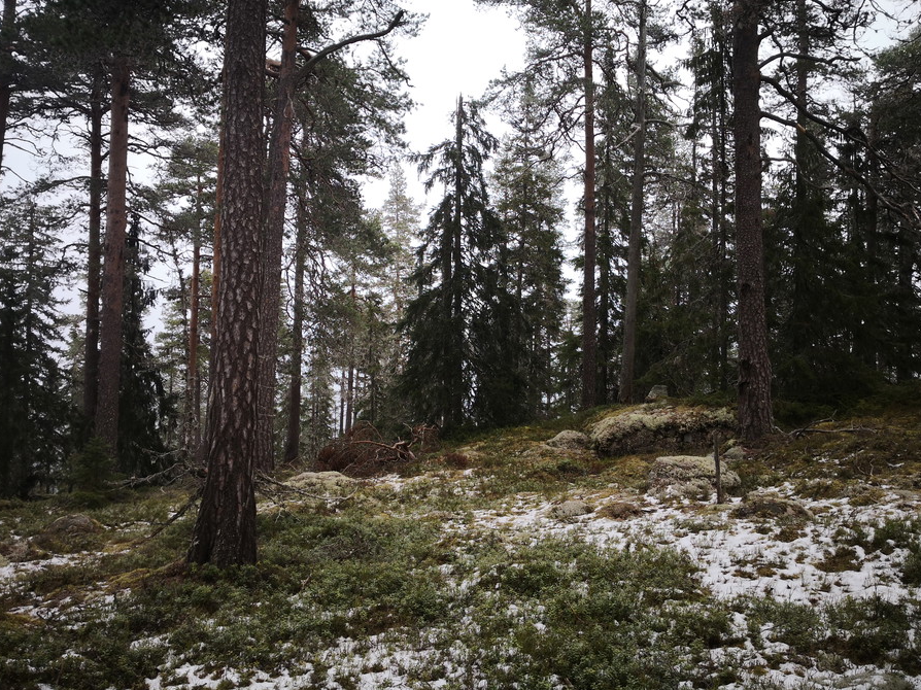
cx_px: 480
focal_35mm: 29
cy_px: 321
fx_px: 771
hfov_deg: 61.6
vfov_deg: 48.2
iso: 50
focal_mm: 3.95
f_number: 1.6
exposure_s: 1/123
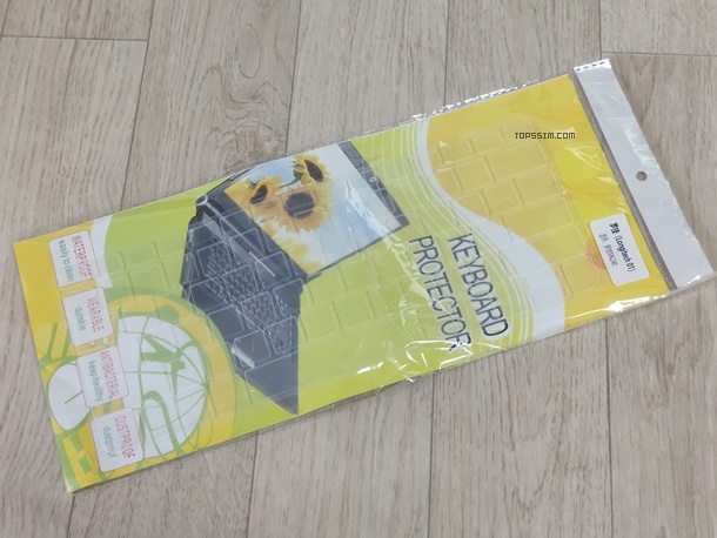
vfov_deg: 53.1
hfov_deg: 67.3
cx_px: 358
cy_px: 269
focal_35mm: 26
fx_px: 539
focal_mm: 5.2
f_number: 2.4
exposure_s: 1/60
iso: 559
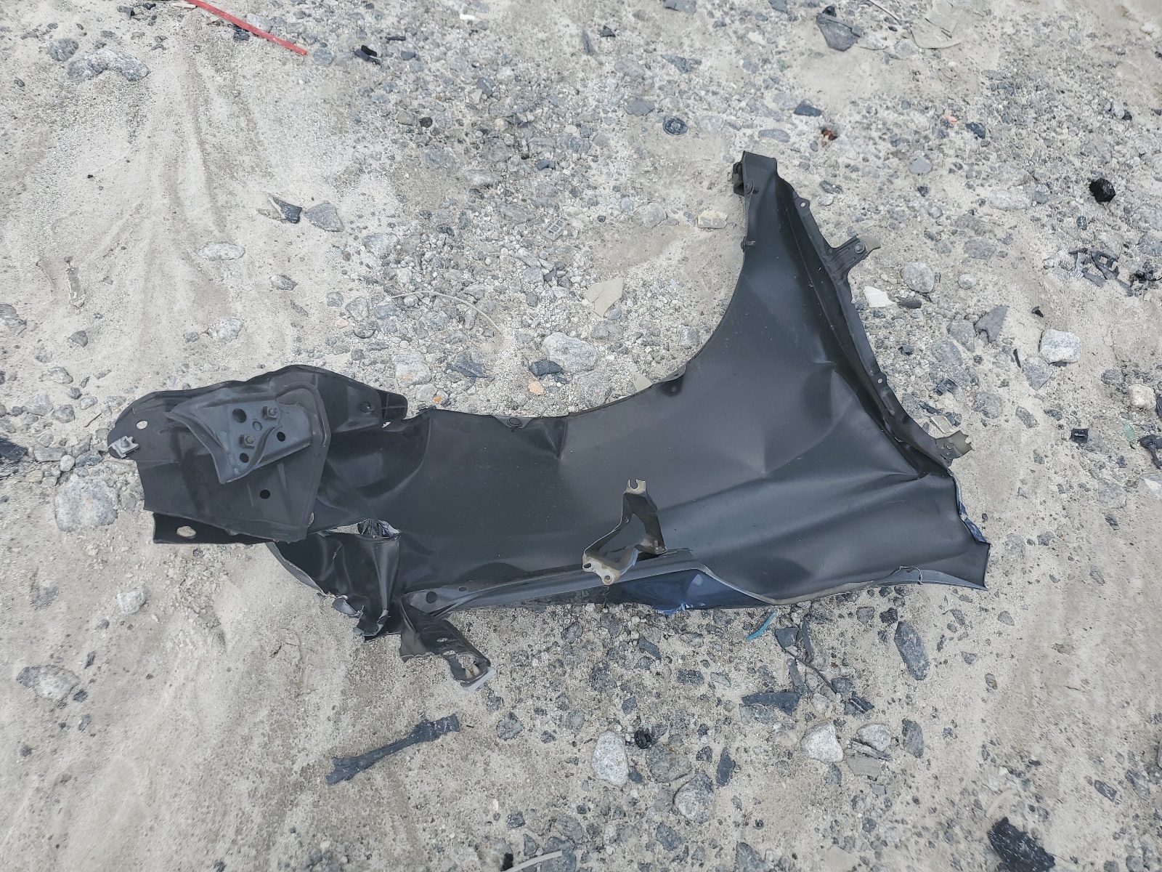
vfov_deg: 53.1
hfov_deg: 67.3
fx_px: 873
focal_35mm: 26
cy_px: 436
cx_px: 581
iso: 50
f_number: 1.5
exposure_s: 1/1429
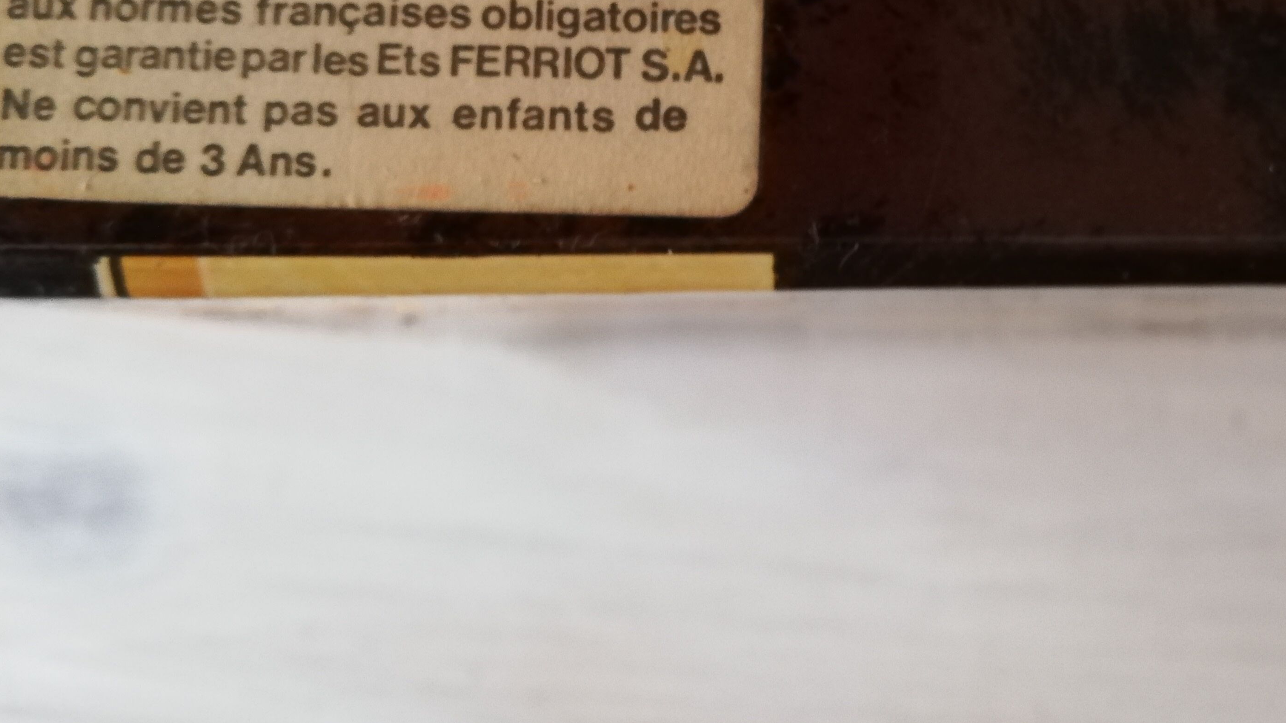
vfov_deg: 24.9
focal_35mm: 47
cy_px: 114
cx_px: 828
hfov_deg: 43.3
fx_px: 1603
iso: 400
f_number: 2.2
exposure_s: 1/25
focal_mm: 3.81
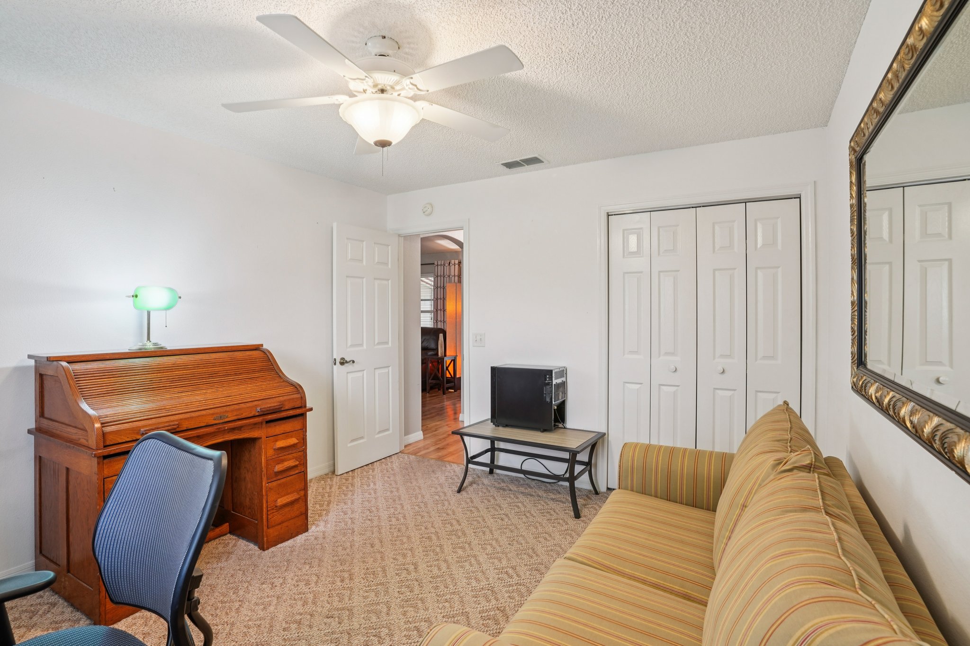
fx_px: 458
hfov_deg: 93.3
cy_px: 323
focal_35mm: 17
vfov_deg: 70.4
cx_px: 485
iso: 400
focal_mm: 17
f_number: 8
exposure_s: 1/8
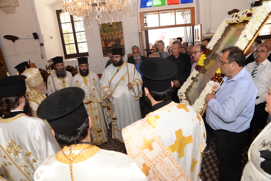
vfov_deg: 53.2
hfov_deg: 73.7
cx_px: 136
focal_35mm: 24
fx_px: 181
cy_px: 90
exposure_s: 1/80
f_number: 5
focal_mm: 24
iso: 400
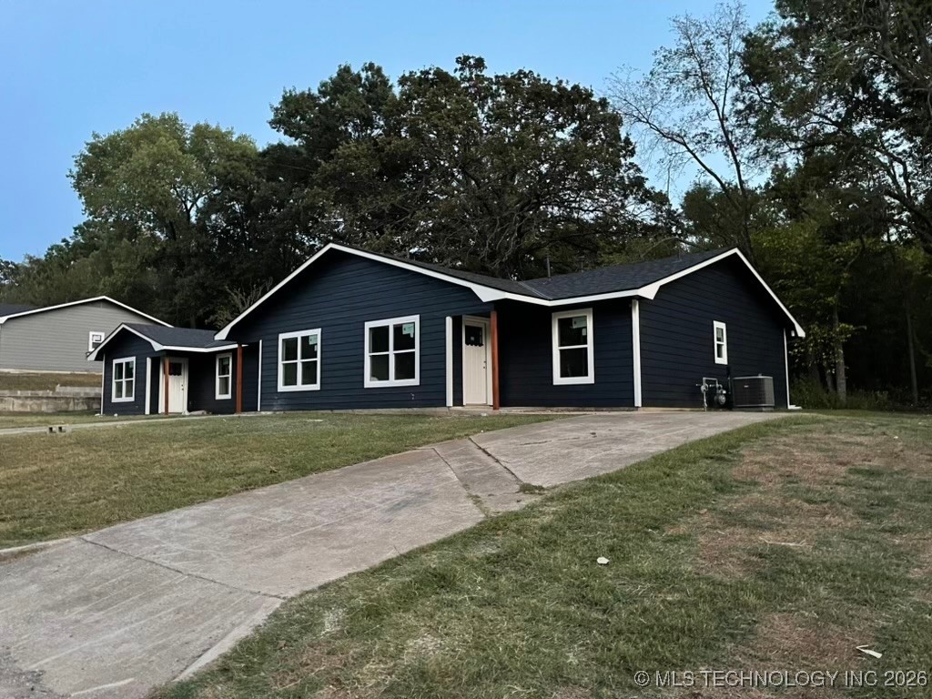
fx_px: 700
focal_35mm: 26
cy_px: 350
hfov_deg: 67.3
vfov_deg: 53.1
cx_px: 466
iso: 800
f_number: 1.6
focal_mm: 5.1
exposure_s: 1/30
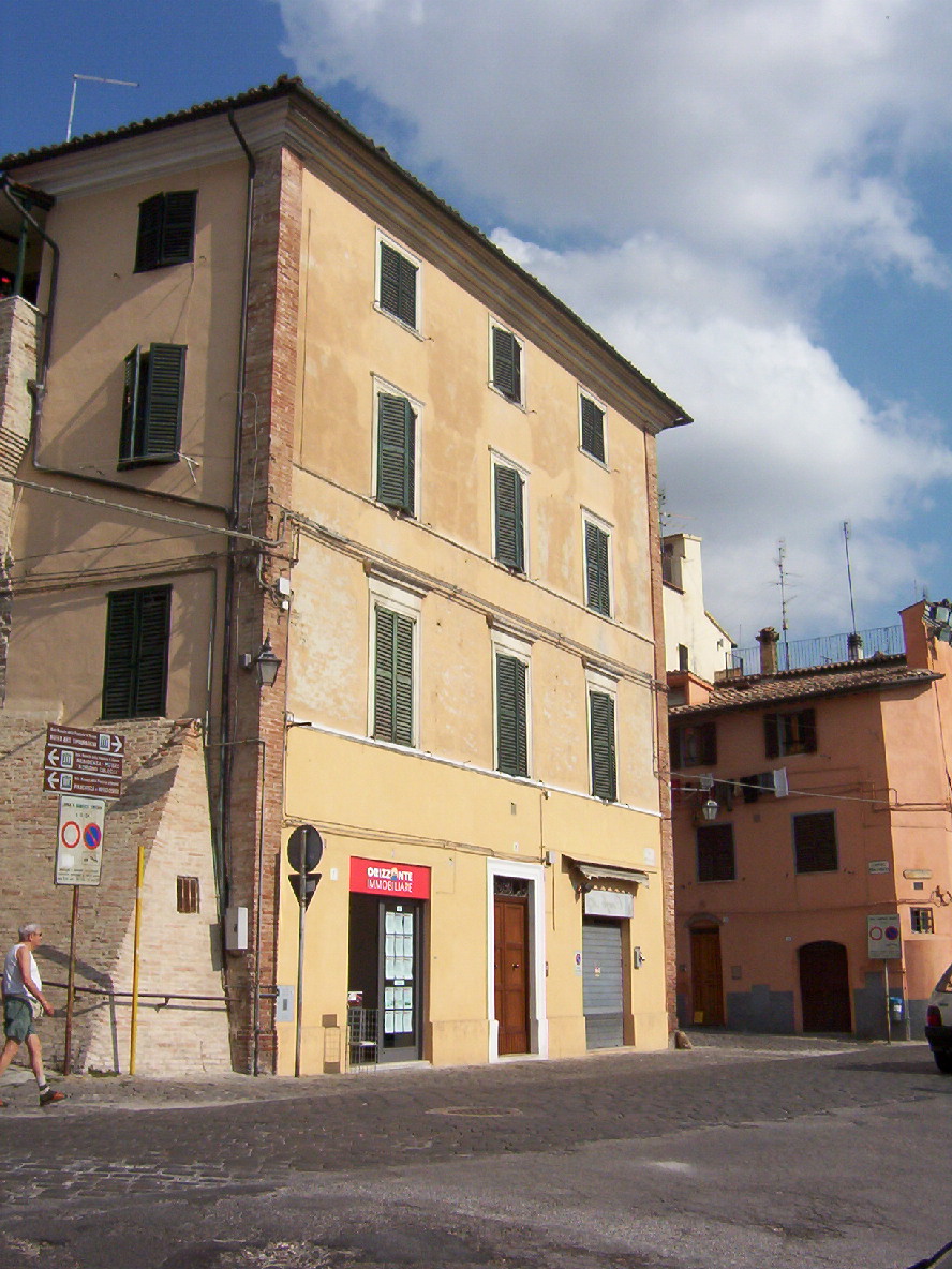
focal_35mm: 36
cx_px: 476
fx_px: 1320
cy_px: 634
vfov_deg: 51.4
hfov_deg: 39.7
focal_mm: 5.54
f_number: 5.24
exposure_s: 1/1701
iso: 100
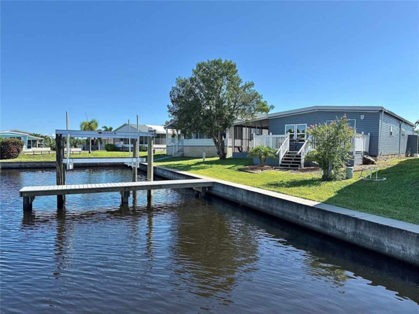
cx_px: 210
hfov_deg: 71.6
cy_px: 157
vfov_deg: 56.8
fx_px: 291
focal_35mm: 24
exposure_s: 1/3759
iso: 80
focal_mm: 6.76
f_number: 1.78
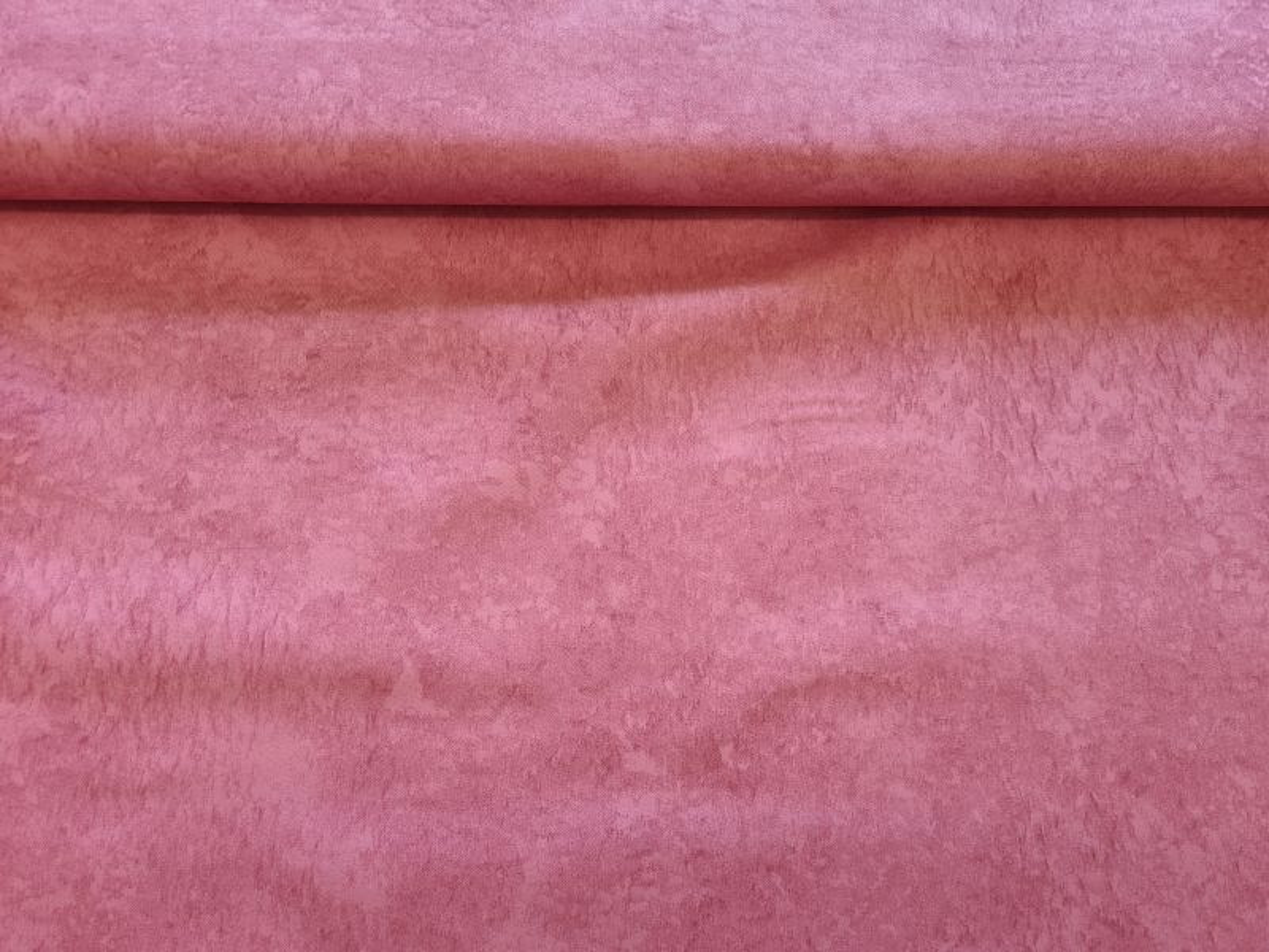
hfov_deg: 67.3
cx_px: 634
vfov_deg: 53.1
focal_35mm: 26
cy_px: 476
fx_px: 953
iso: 50
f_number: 1.8
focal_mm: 5.4
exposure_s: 1/100
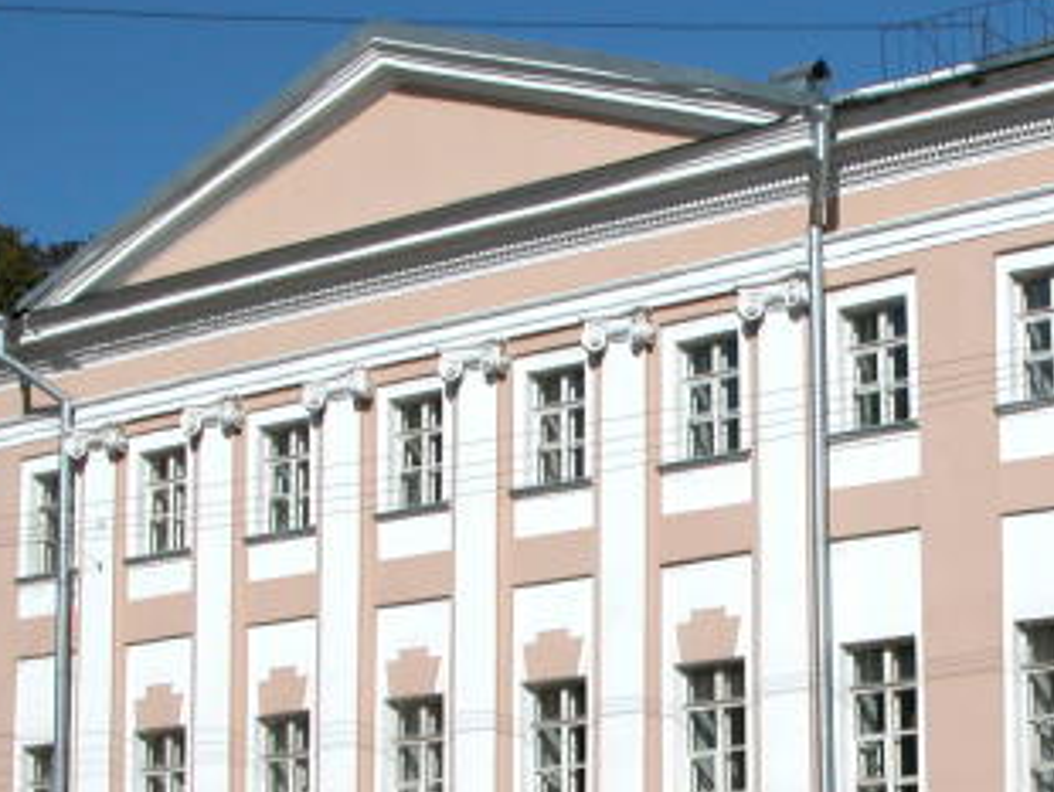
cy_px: 564
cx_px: 877
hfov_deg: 19.8
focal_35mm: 98
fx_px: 2986
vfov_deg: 15.1
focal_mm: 10
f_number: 7.2
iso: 100
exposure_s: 1/756
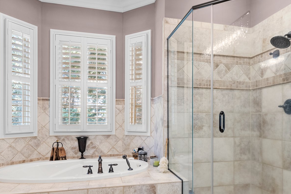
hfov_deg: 69.2
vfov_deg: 49.3
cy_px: 115
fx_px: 210
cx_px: 161
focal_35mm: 26
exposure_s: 1/2
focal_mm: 15
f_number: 7.1
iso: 400
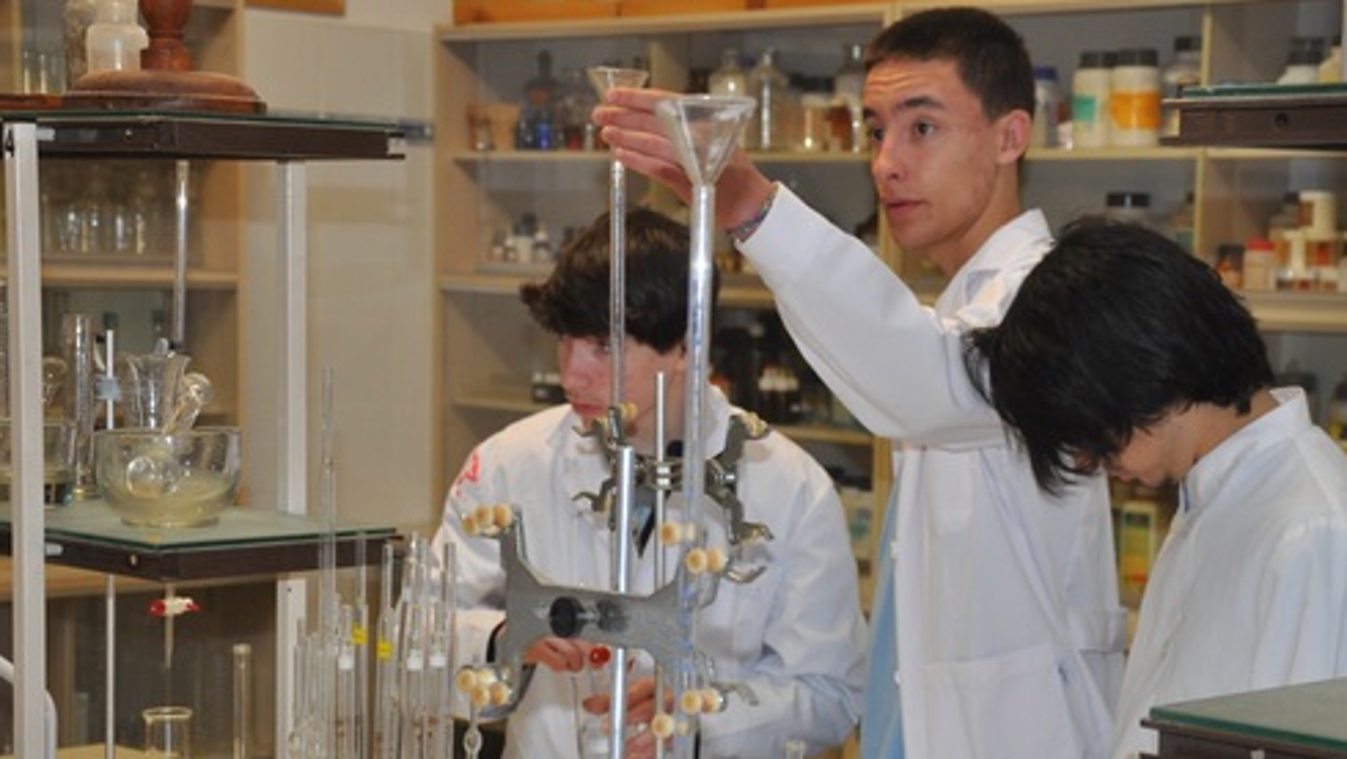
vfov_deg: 14.7
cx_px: 781
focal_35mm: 82
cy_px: 529
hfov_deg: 25.9
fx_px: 2930
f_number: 4.5
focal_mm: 40
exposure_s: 1/60
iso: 800
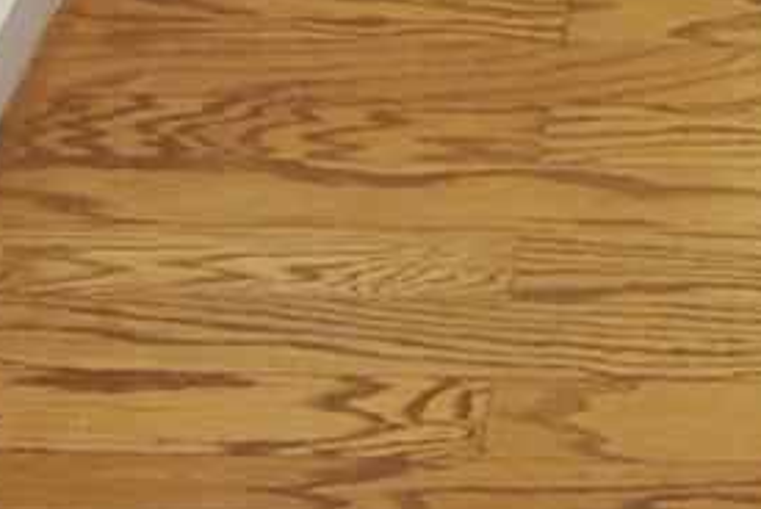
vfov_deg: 8.1
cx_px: 977
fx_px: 2836
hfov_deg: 14.7
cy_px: -1234
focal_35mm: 134
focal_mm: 12
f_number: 4
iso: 200
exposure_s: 1/60
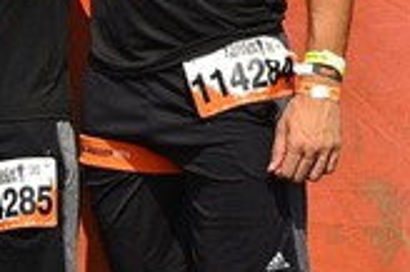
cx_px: -40
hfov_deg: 13.1
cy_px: 126
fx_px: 1752
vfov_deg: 8.9
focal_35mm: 154
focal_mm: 35
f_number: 8
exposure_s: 1/500
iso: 100
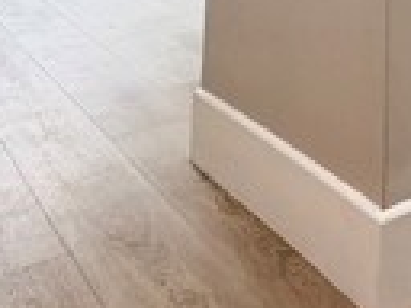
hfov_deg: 24.1
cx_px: 546
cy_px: -279
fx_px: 831
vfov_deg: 16.7
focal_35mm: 70
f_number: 2.2
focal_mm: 2.22
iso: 100
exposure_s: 1/120
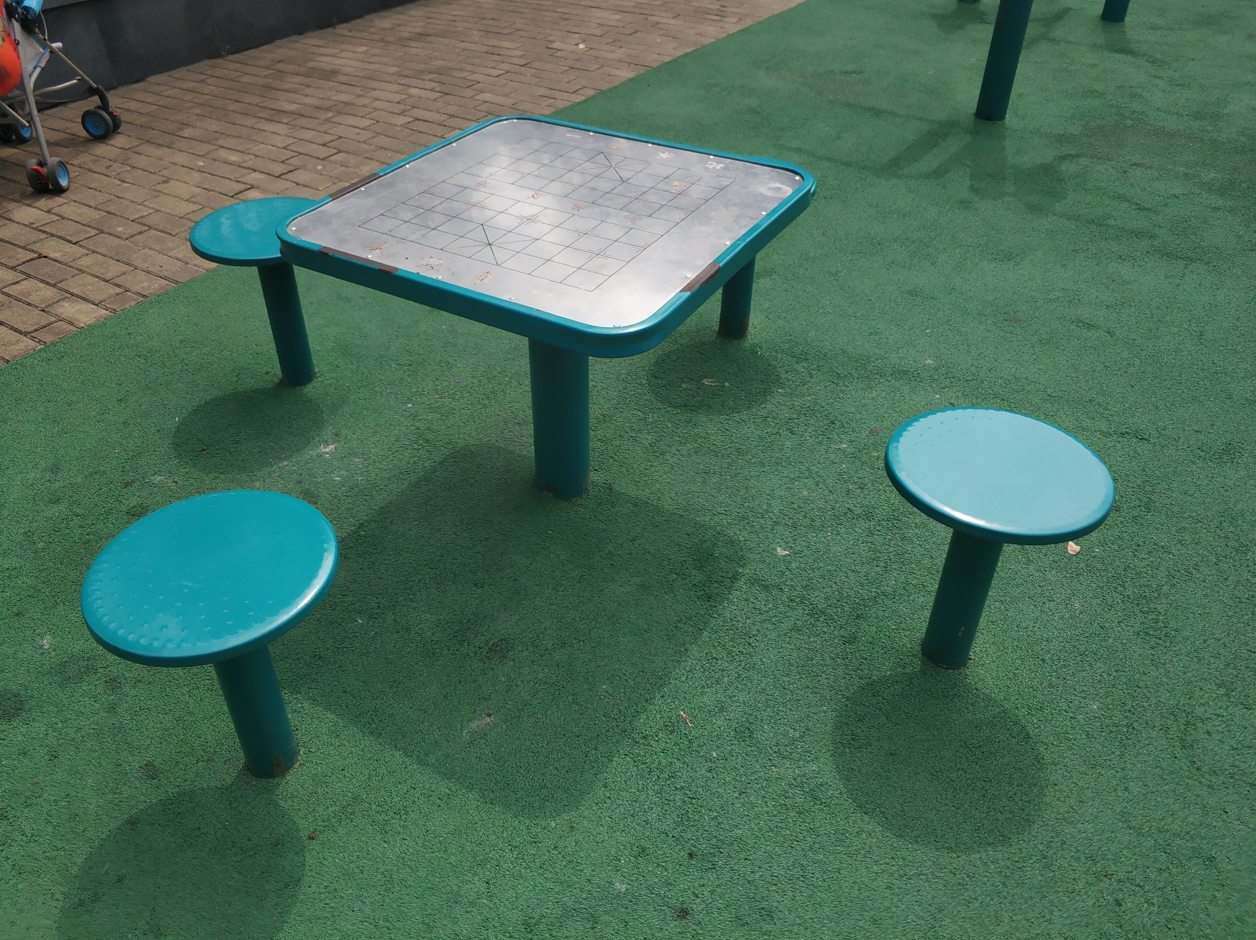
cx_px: 628
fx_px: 979
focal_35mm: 27
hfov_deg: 65.4
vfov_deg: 51.3
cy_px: 470
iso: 100
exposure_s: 1/1280
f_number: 1.8
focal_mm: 3.82
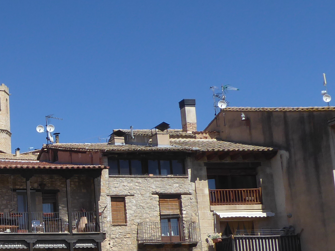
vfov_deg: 21.3
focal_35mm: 68
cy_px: 206
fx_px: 658
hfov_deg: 25.8
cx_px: -59
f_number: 3.3
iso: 80
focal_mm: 4.3
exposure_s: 1/1300
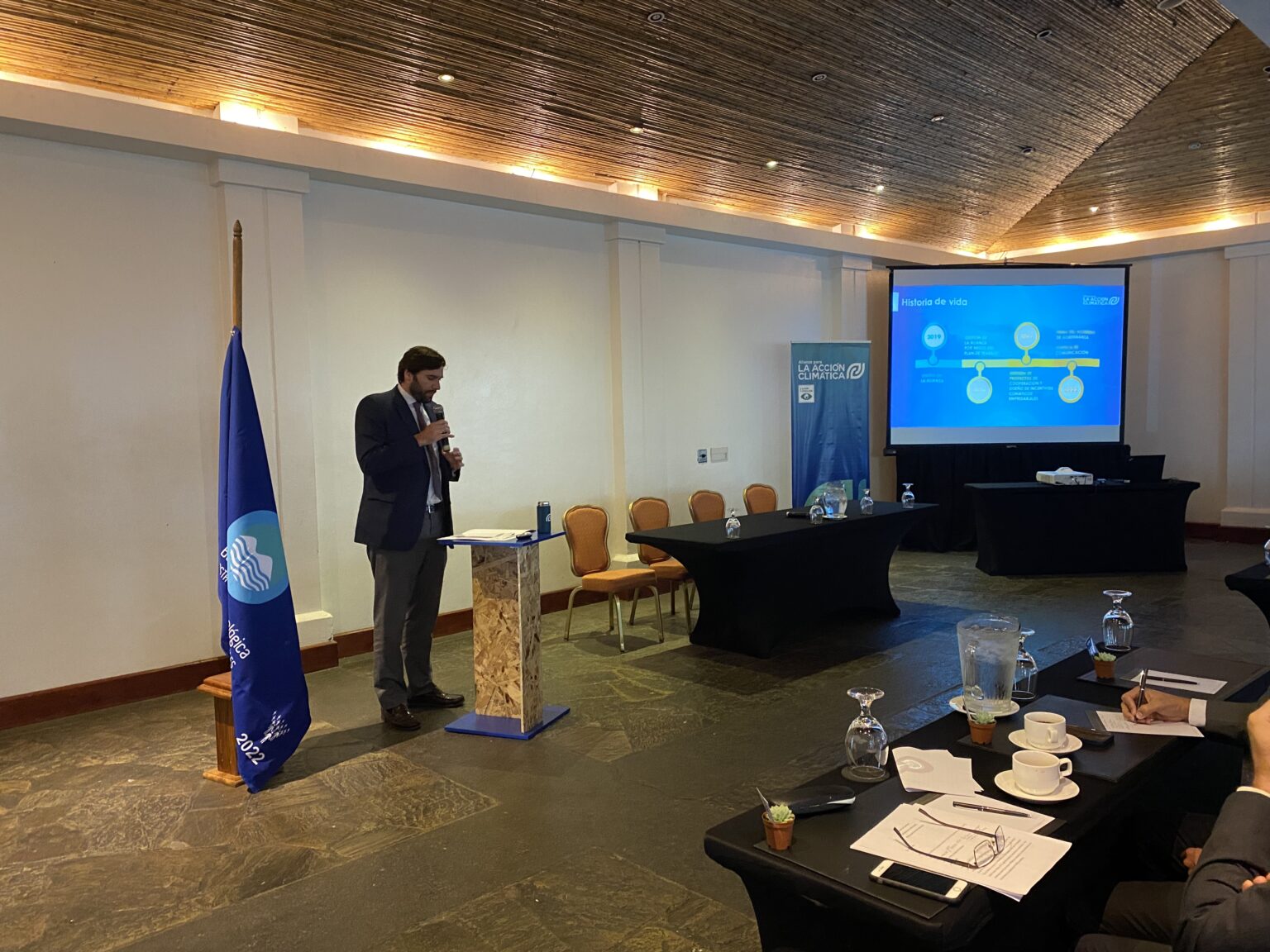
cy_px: 476
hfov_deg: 67.3
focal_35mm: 26
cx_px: 635
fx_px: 954
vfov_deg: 53.1
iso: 400
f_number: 1.8
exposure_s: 1/40
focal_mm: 4.25
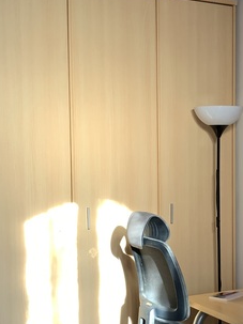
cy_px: 210
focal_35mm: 66
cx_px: 178
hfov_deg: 22.1
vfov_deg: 29.2
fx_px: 618
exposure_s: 1/65
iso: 100
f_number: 1.8
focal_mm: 4.25
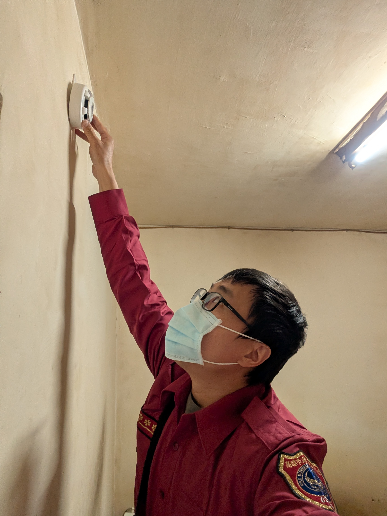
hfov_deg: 63.4
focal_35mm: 21
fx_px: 313
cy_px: 258
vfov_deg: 79.0
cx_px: 194
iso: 243
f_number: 2.2
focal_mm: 2.74
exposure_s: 1/40
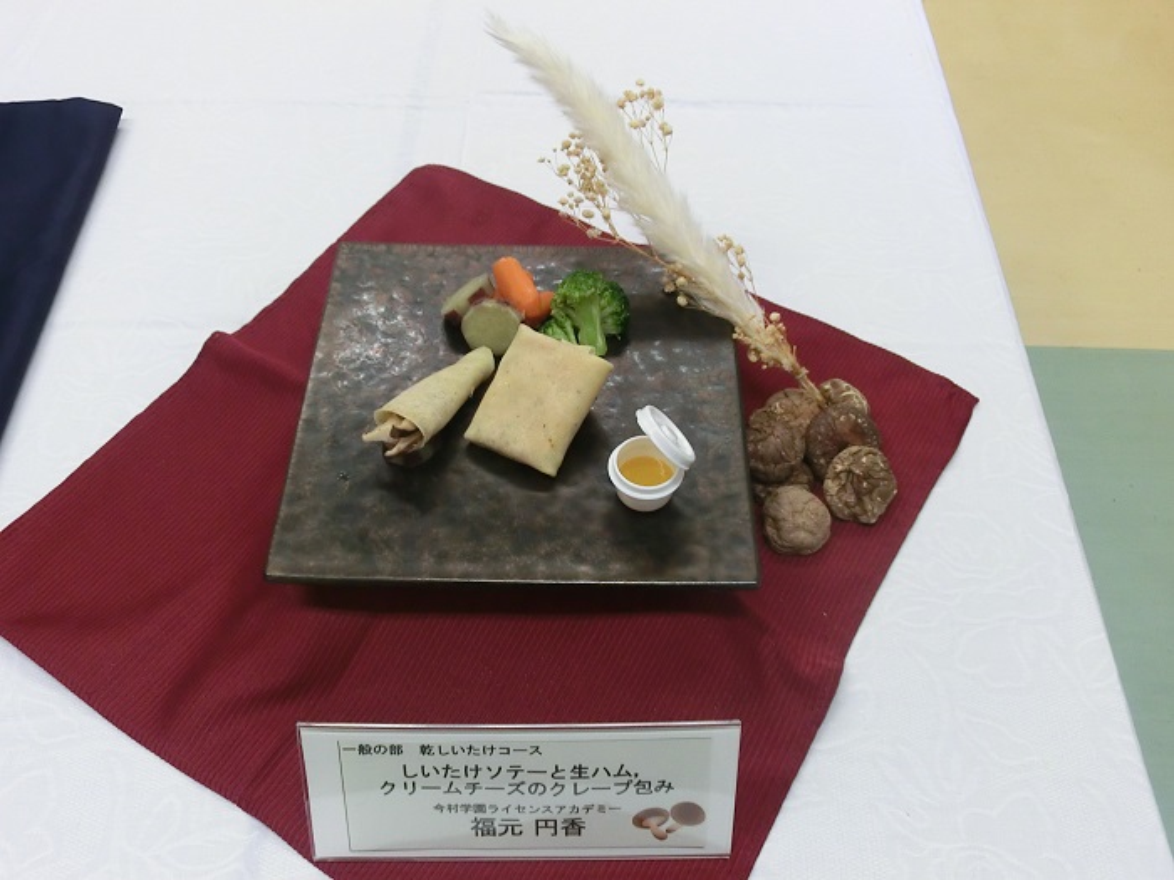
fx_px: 1255
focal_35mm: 37
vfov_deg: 38.7
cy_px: 440
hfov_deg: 50.1
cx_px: 587
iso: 200
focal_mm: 6.61
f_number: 3.9
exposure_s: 1/60
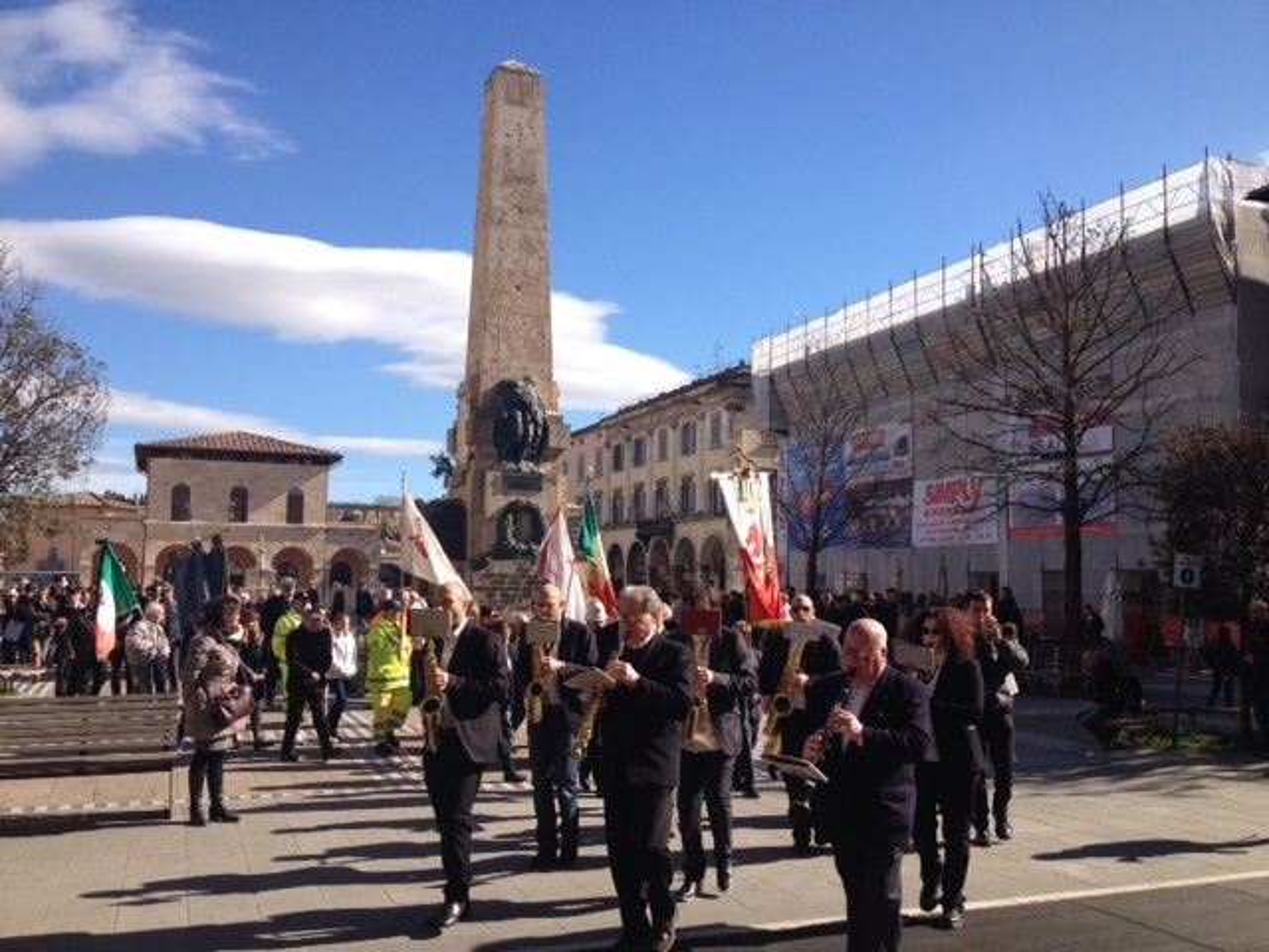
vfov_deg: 40.7
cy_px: 476
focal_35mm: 35
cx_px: 634
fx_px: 1283
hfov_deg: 52.6
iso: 50
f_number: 2.4
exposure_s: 1/1346
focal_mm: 4.28
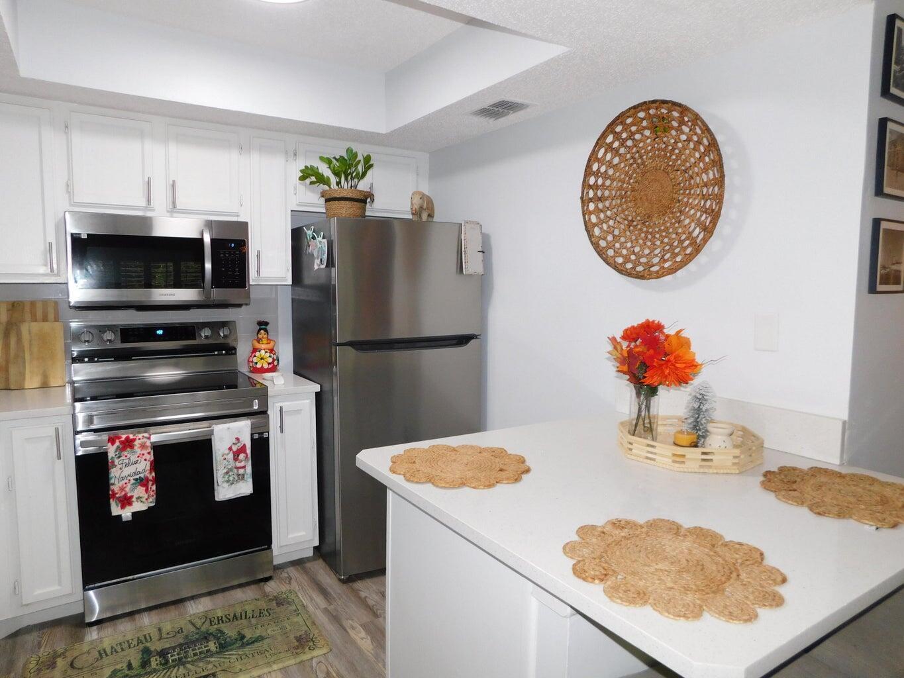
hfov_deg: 73.9
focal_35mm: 23
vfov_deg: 58.9
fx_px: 601
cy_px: 339
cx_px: 452
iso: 200
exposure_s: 1/30
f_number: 3
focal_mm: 4
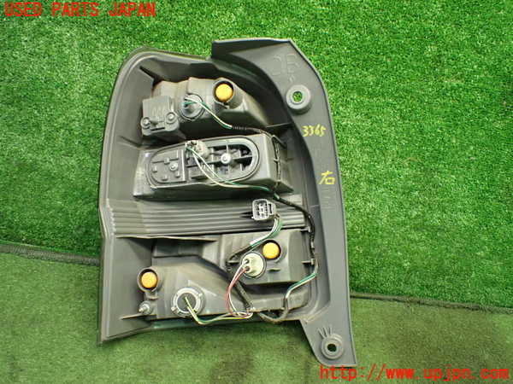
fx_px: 445
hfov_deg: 60.0
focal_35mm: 30
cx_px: 256
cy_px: 192
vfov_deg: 46.8
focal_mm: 5.4
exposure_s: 1/125
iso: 800
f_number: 2.3
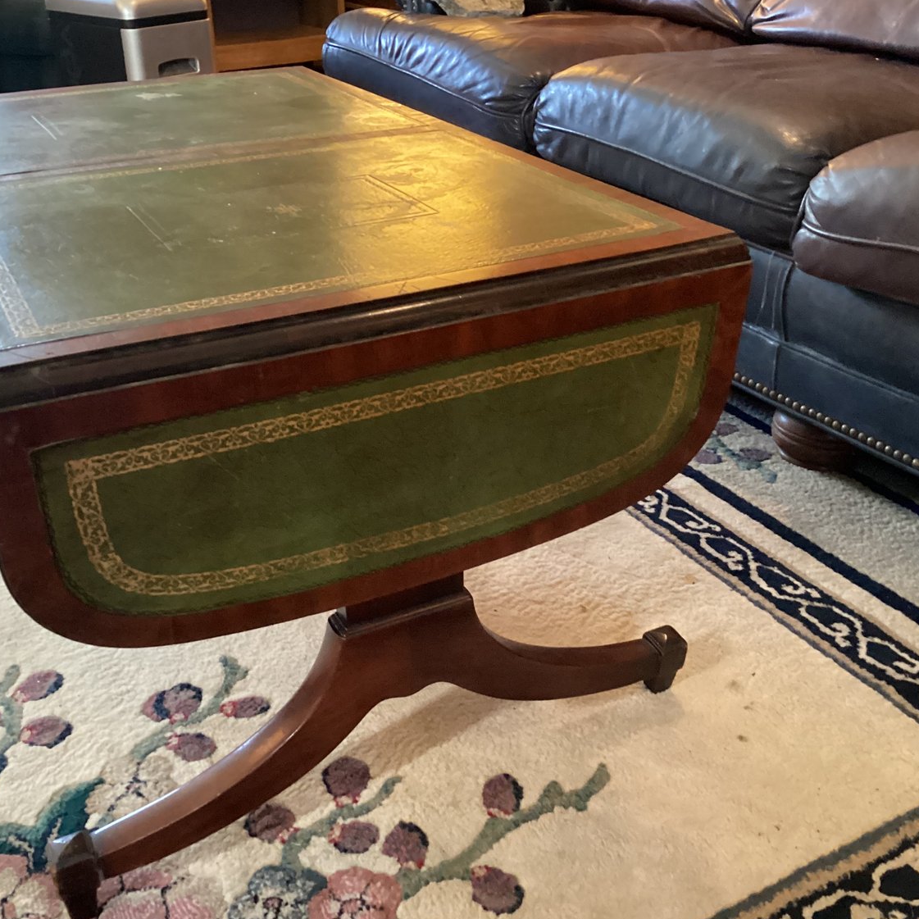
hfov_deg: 44.9
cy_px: 459
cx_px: 456
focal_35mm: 37
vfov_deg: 44.9
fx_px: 1111
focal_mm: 3.3
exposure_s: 1/30
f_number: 2.4
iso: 500
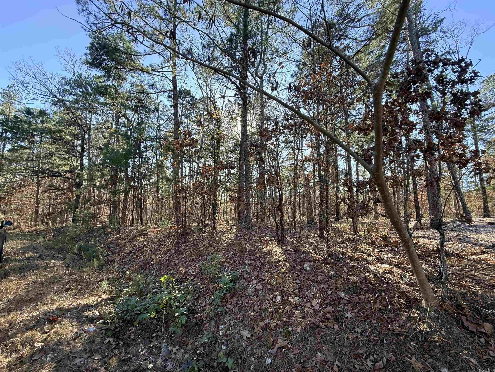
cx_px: 248
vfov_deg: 85.7
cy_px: 186
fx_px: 200
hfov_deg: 102.1
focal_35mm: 14
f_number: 2.2
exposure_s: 1/182
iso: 64
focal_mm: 2.22
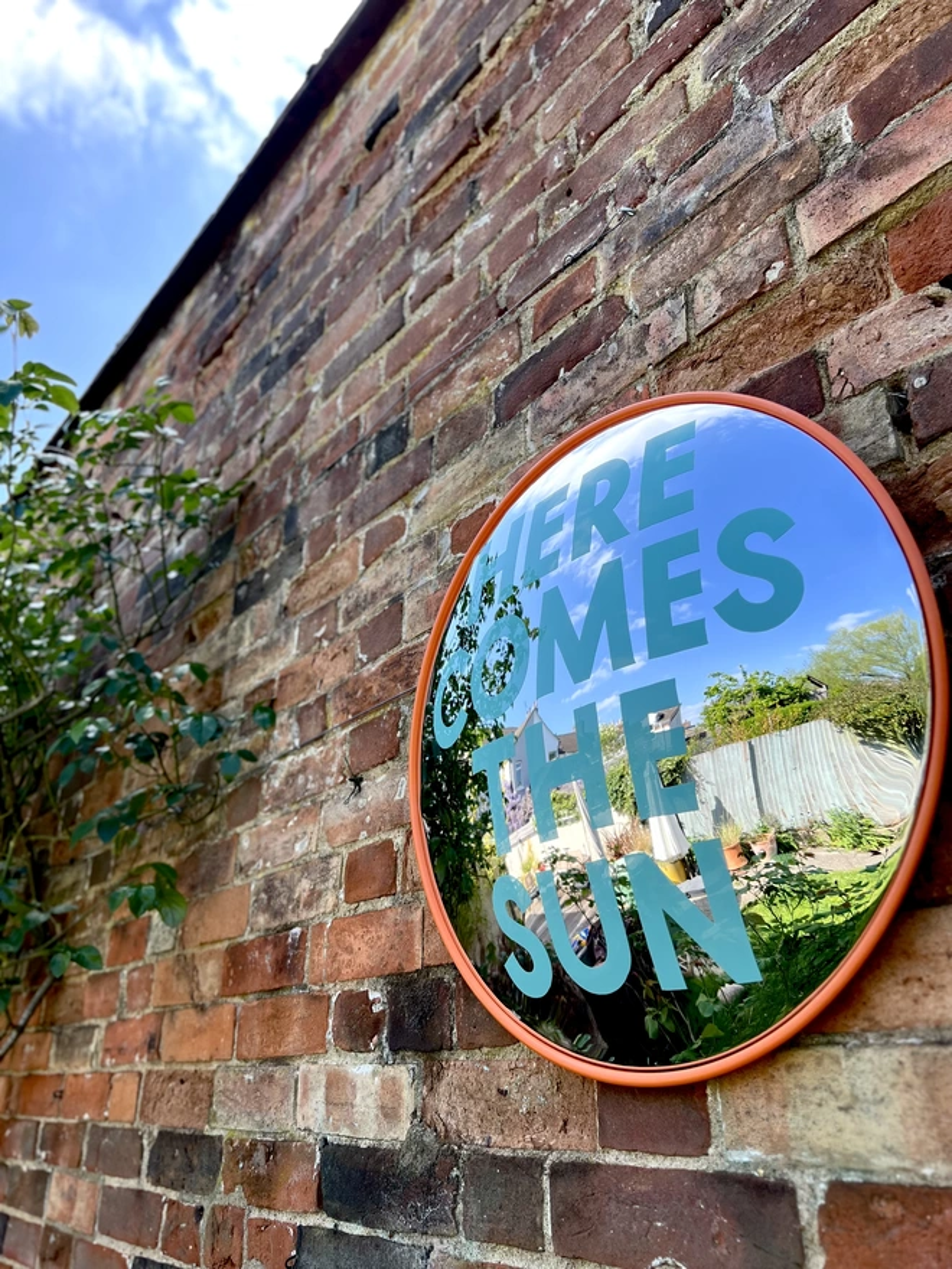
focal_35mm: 26
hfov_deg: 53.1
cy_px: 634
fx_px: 953
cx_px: 476
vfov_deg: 67.3
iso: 50
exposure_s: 1/1266
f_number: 1.5
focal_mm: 5.7
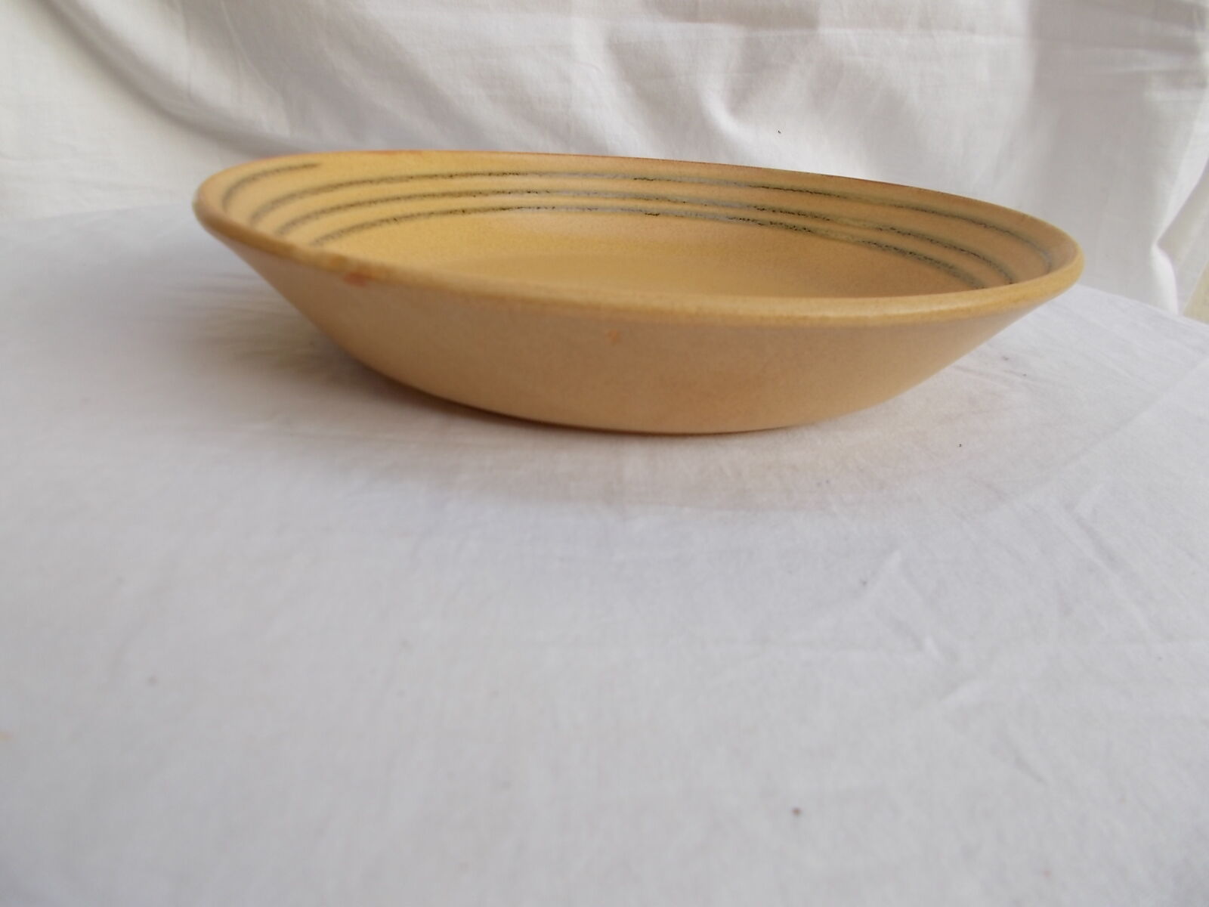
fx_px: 908
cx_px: 604
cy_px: 454
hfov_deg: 67.3
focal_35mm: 26
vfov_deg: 53.1
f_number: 3.2
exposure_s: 1/100
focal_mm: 4.6
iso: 80
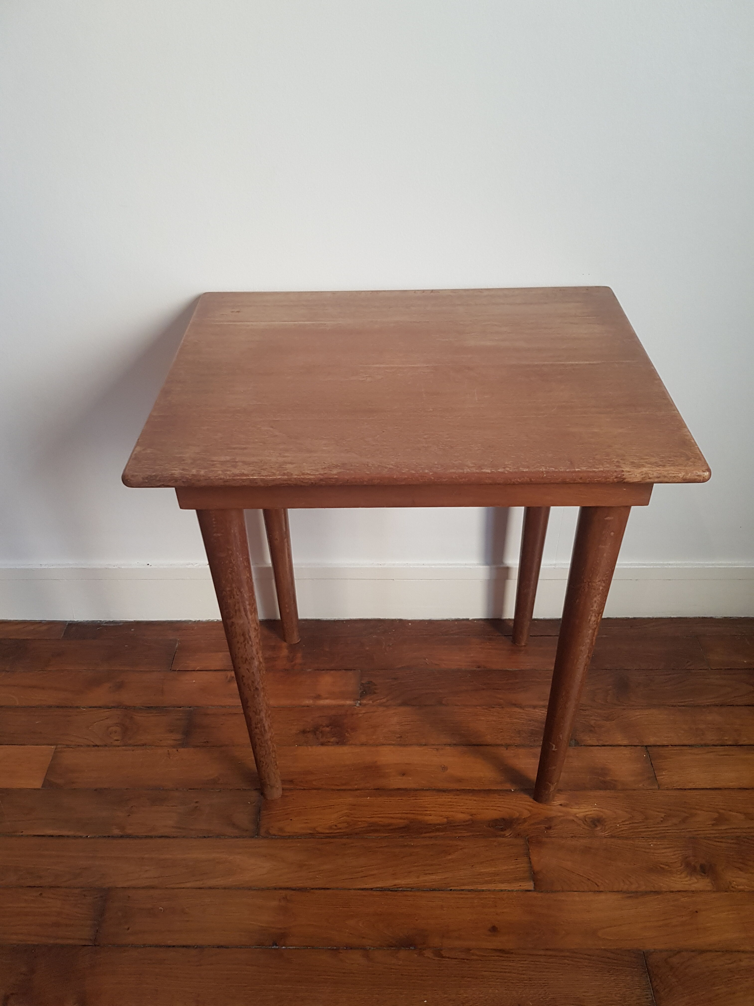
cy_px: 503
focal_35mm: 26
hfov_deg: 53.1
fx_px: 755
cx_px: 377
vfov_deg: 67.3
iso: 160
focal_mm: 4.2
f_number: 1.7
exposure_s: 1/50
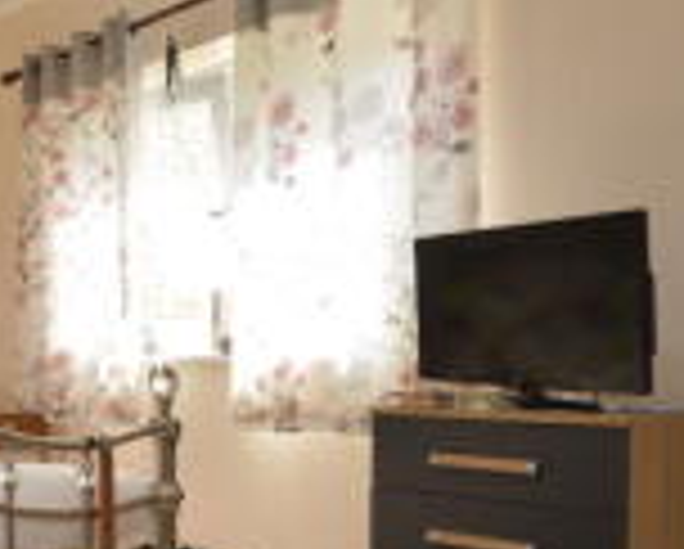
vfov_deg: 34.0
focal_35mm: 44
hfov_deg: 36.0
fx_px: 892
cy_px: 349
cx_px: -58
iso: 100
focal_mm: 10
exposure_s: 1/15
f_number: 10
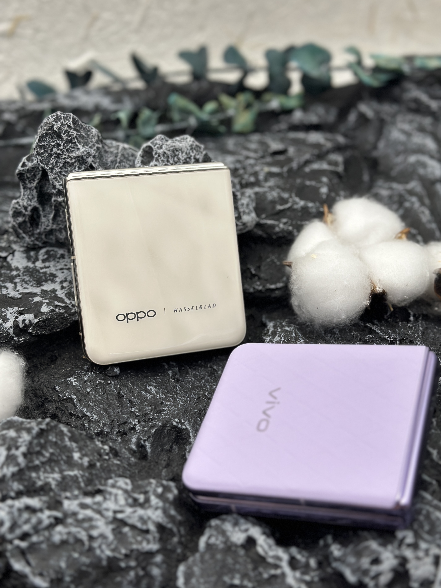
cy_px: 294
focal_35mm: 51
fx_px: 866
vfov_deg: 37.5
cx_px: 234
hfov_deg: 28.6
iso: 80
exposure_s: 1/880
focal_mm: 6.86
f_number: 1.78
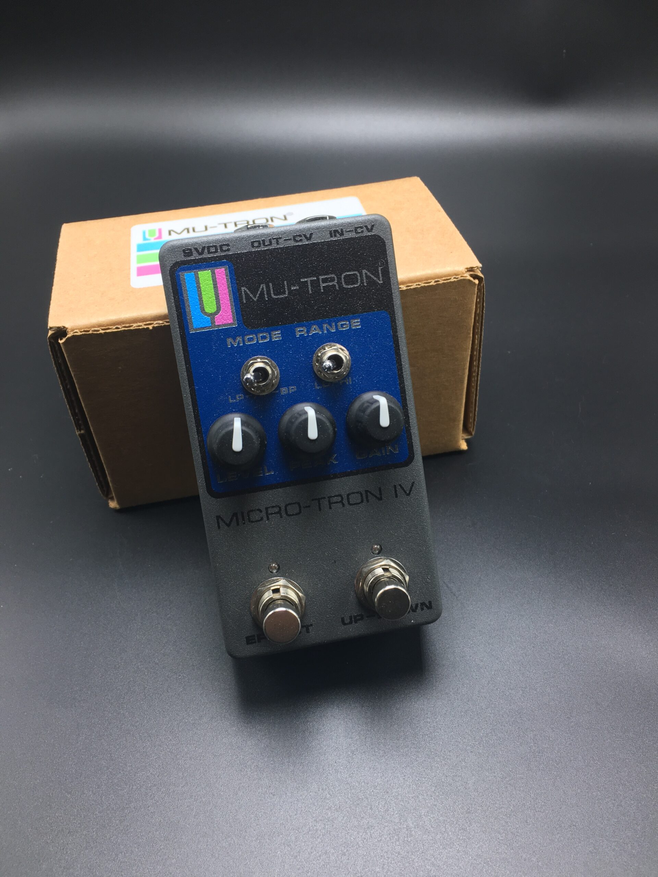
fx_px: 735
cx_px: 329
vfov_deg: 61.7
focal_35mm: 29
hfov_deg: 48.2
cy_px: 438
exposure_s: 1/60
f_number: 2.2
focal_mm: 4.15
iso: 32
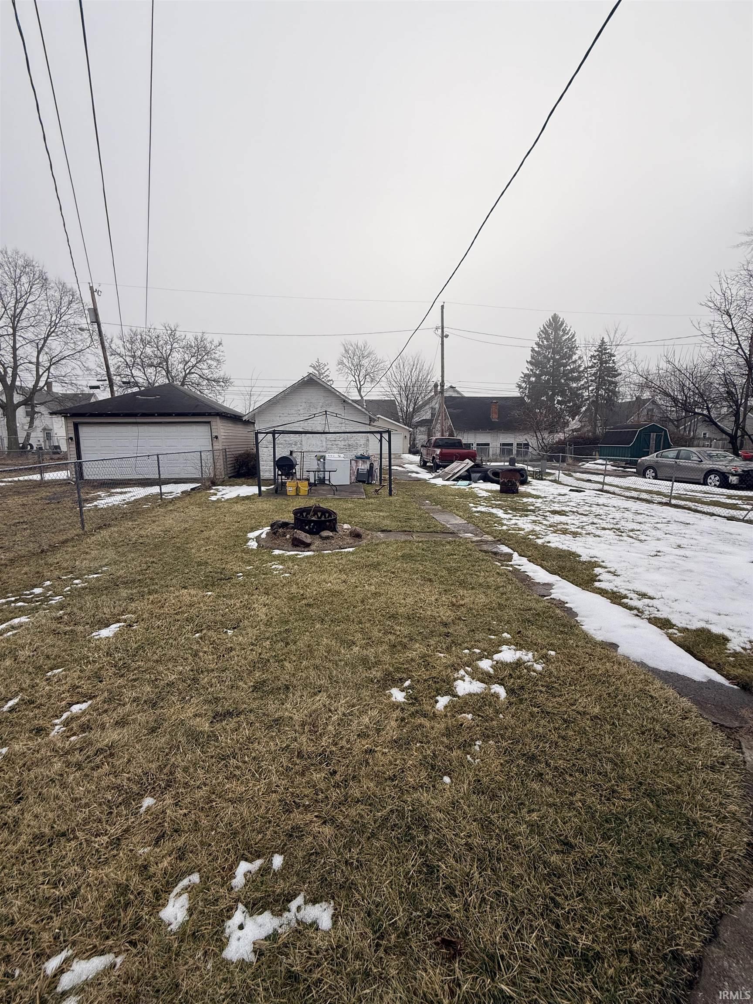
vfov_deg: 102.1
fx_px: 406
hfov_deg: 85.7
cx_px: 376
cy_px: 502
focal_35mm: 14
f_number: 2.2
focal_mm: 2.22
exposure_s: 1/1189
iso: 50
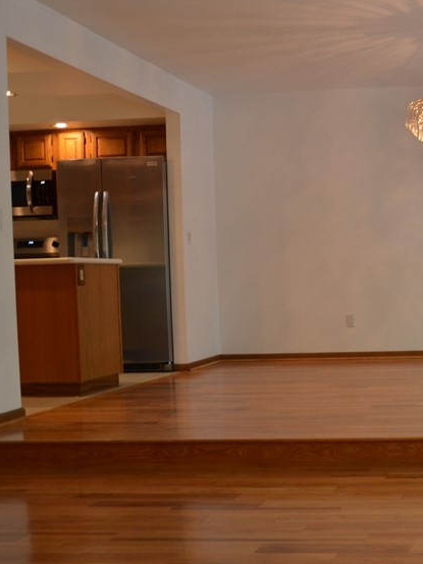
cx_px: 519
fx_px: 831
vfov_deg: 37.5
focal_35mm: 51
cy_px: 303
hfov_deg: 25.4
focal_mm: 18
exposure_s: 1/60
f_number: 4
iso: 400
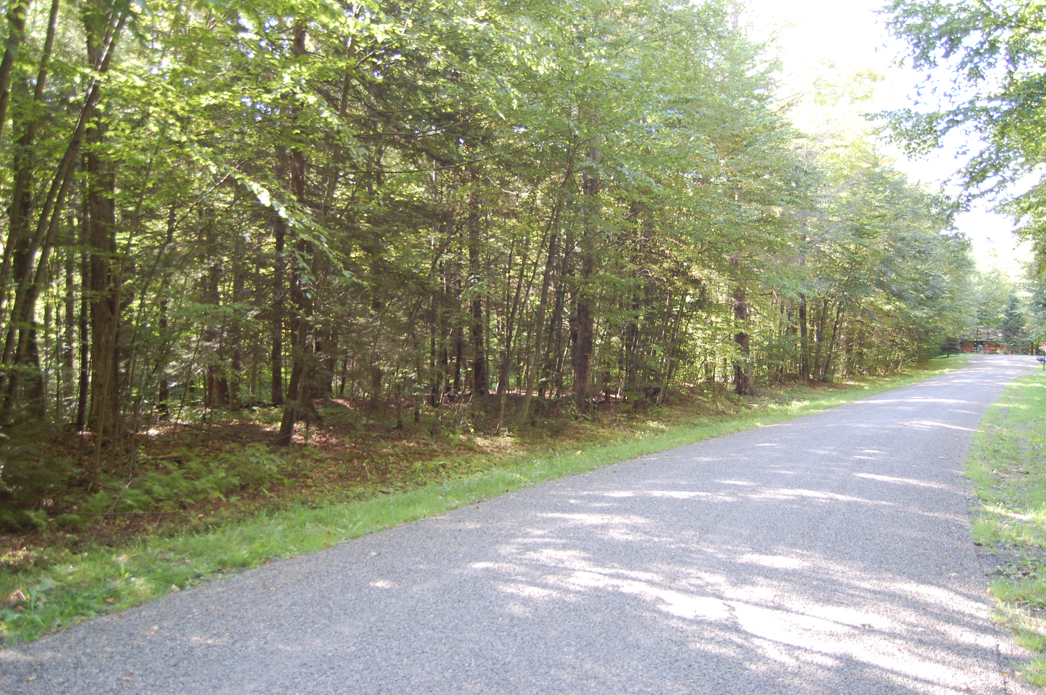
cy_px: 348
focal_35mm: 30
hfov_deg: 62.0
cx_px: 523
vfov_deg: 43.5
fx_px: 871
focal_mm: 20
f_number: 3.8
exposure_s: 1/60
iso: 400
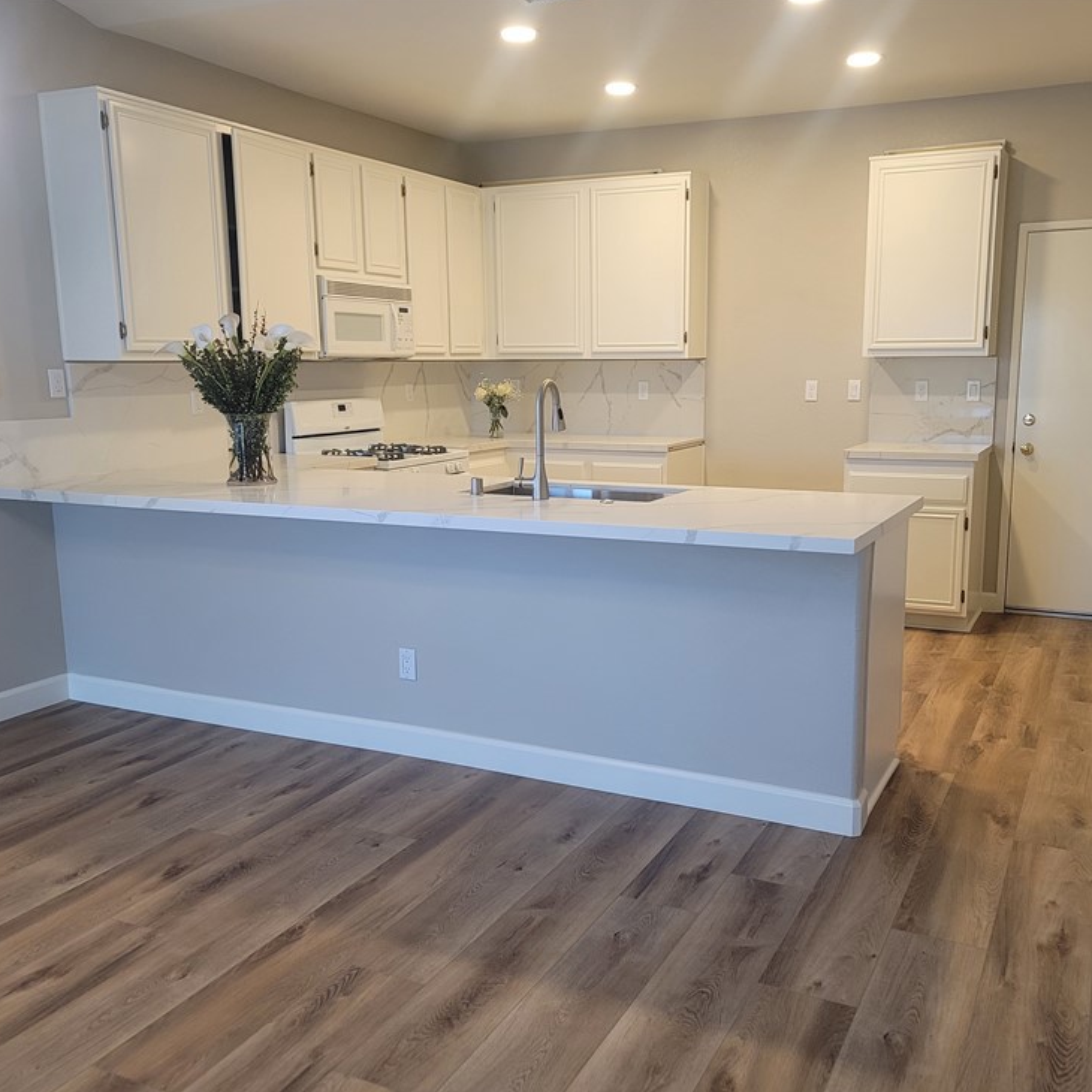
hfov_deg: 52.5
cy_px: 568
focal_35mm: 31
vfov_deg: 52.5
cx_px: 591
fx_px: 1106
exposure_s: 1/120
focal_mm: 7
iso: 320
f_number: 1.8
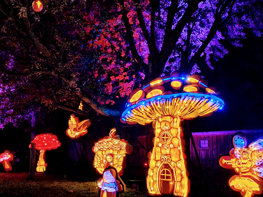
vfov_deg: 38.4
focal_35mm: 37
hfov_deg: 49.8
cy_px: 126
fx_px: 281
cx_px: 105
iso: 1000
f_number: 2.4
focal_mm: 4.3
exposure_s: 1/11
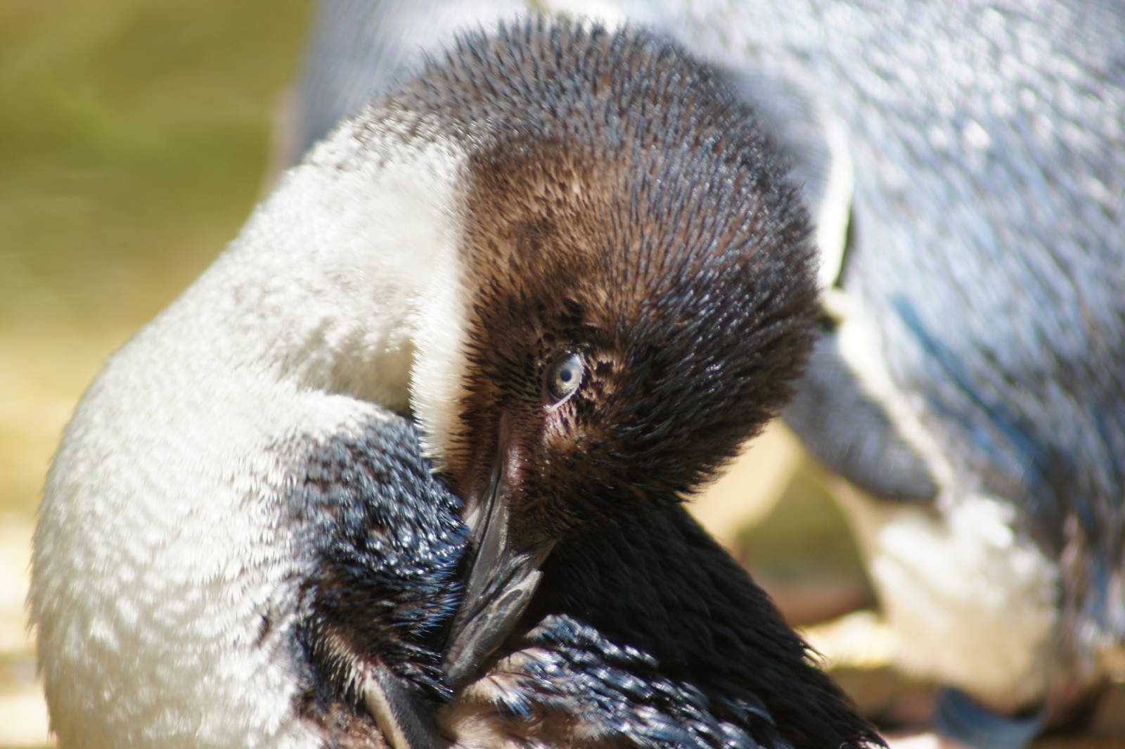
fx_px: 14055
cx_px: 562
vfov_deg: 3.1
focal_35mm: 450
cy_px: 374
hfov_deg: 4.6
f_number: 5.6
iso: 200
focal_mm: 300
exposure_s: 1/125
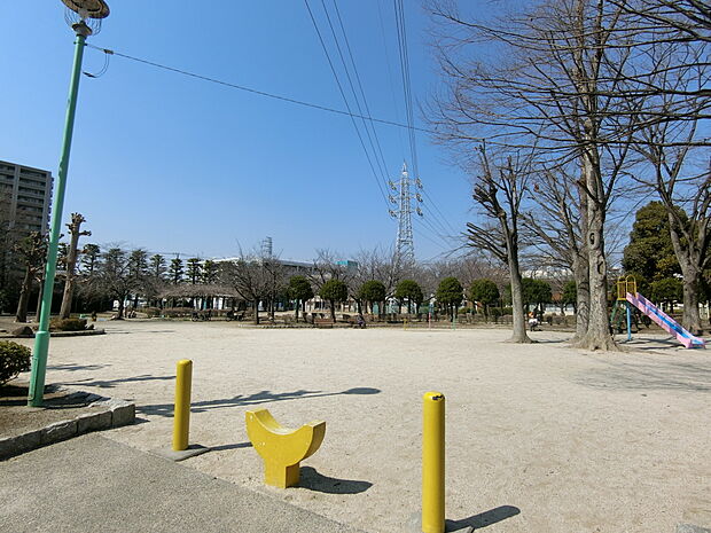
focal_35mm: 19
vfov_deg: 68.7
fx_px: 390
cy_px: 266
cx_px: 356
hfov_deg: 84.7
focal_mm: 4.06
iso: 80
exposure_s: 1/400
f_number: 6.9
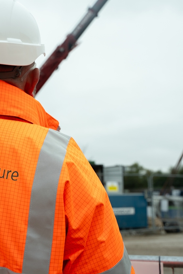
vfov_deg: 32.4
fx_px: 472
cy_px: 137
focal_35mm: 62
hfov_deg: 21.8
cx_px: 51
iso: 100
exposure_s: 1/100
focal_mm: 41
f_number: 5
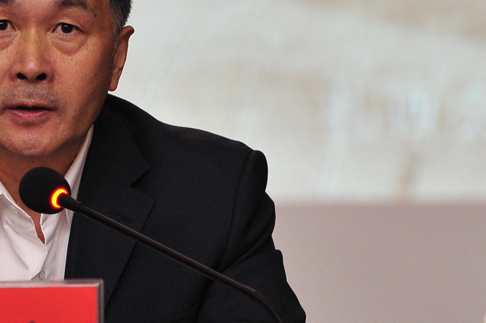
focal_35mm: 413
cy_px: 59
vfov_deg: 3.3
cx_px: 32
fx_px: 5573
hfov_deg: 5.0
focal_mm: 135
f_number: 3.2
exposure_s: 1/125
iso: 2000
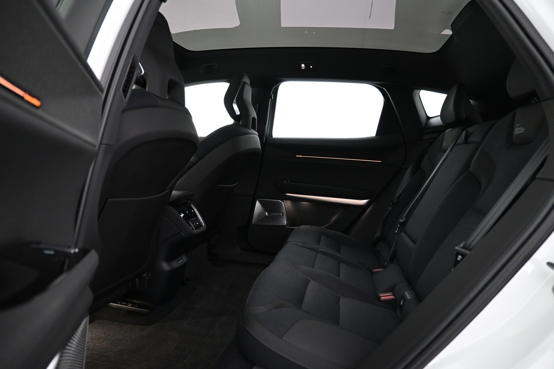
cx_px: 277
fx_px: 369
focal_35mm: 24
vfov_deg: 53.1
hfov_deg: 73.7
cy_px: 184
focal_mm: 16
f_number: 3.5
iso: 1600
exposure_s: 1/20
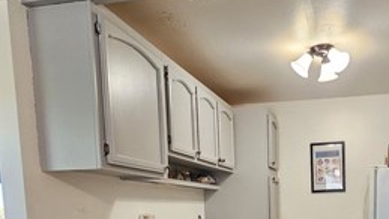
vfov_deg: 29.6
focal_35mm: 35
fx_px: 361
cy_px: 255
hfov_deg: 54.2
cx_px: 288
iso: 160
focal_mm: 2.2
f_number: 2.2
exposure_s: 1/60
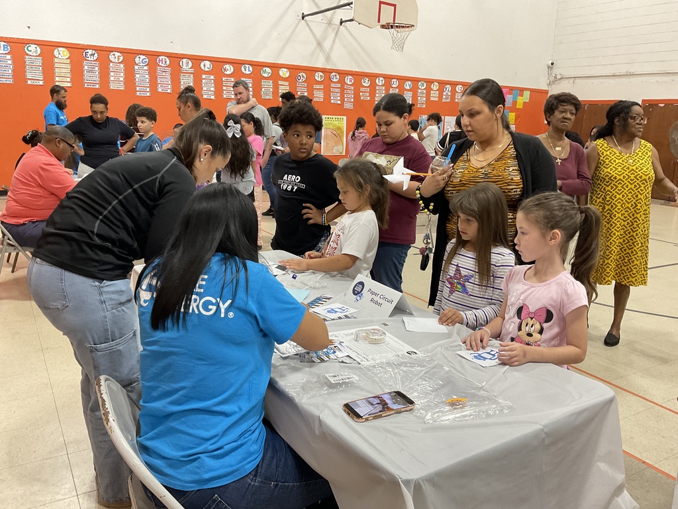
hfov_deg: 61.7
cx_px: 339
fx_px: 568
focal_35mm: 29
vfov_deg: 48.2
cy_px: 254
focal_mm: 3
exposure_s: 1/60
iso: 100
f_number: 1.8
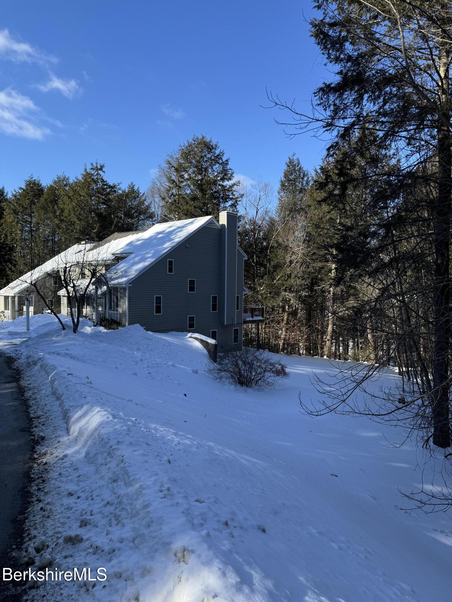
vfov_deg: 71.6
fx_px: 418
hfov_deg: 56.8
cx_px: 226
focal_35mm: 24
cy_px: 301
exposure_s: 1/2415
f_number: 1.78
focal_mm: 6.76
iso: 80
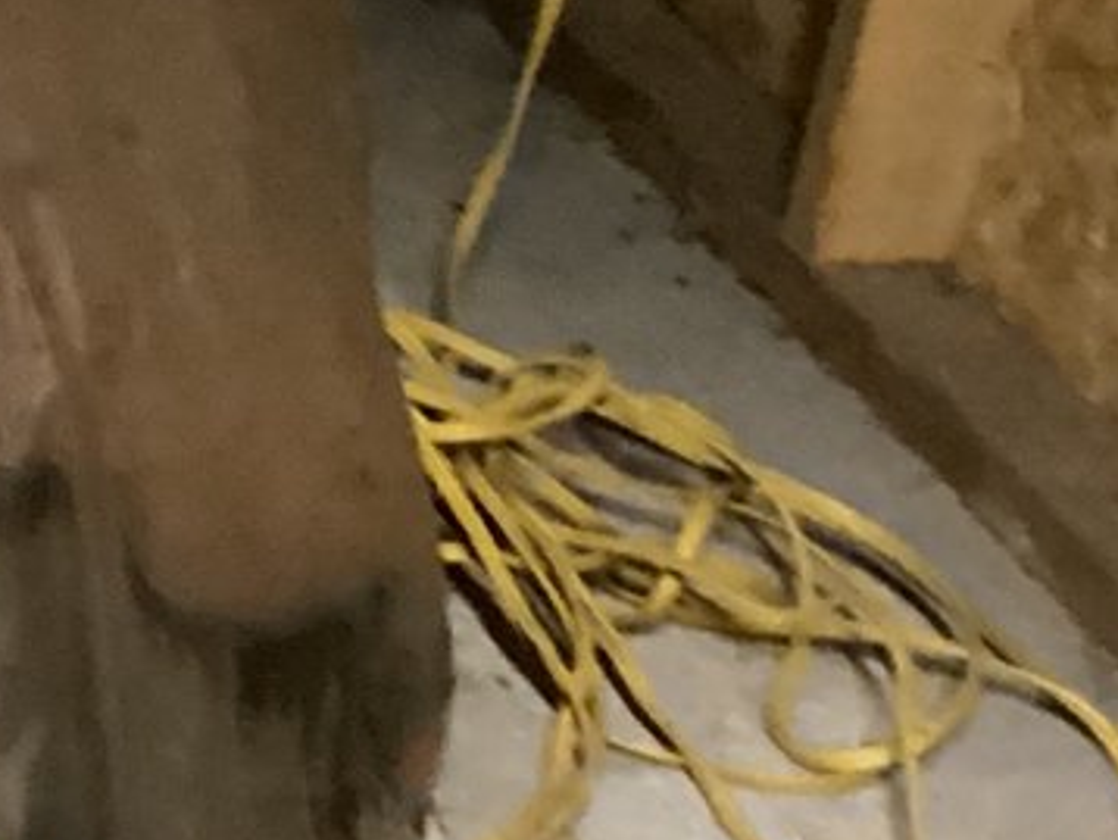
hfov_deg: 12.8
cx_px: -1229
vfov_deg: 11.3
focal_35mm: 131
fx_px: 4234
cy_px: 298
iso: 640
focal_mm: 3.3
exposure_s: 1/20
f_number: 2.4
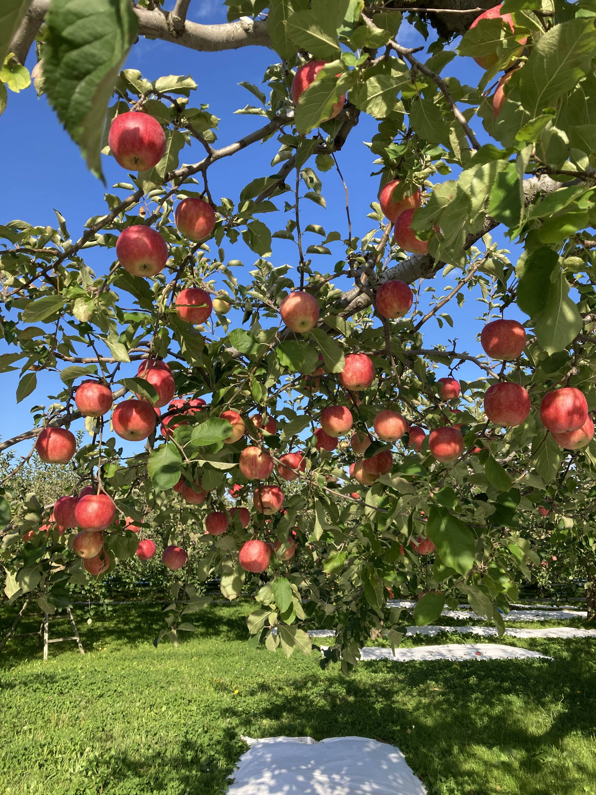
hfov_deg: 49.7
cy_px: 398
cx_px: 298
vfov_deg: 63.4
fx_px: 643
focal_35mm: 28
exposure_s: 1/1043
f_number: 1.8
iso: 20
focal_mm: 3.99
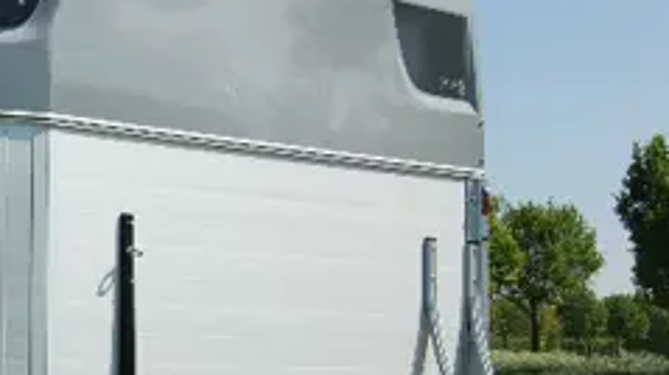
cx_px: -34
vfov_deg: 11.3
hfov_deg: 19.3
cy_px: 274
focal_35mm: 107
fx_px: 1897
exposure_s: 1/400
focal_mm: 30
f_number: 10
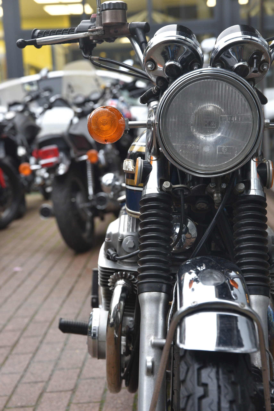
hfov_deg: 19.5
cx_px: 137
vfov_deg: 28.8
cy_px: 206
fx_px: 798
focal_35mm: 70
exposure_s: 1/125
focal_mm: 70
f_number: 5.6
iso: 1000
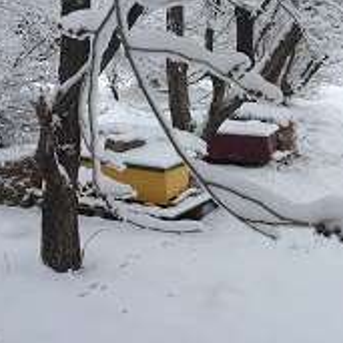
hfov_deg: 28.2
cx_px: 257
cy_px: 136
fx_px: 673
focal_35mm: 60
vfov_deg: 28.5
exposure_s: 1/927
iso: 25
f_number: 2.2
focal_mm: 4.15
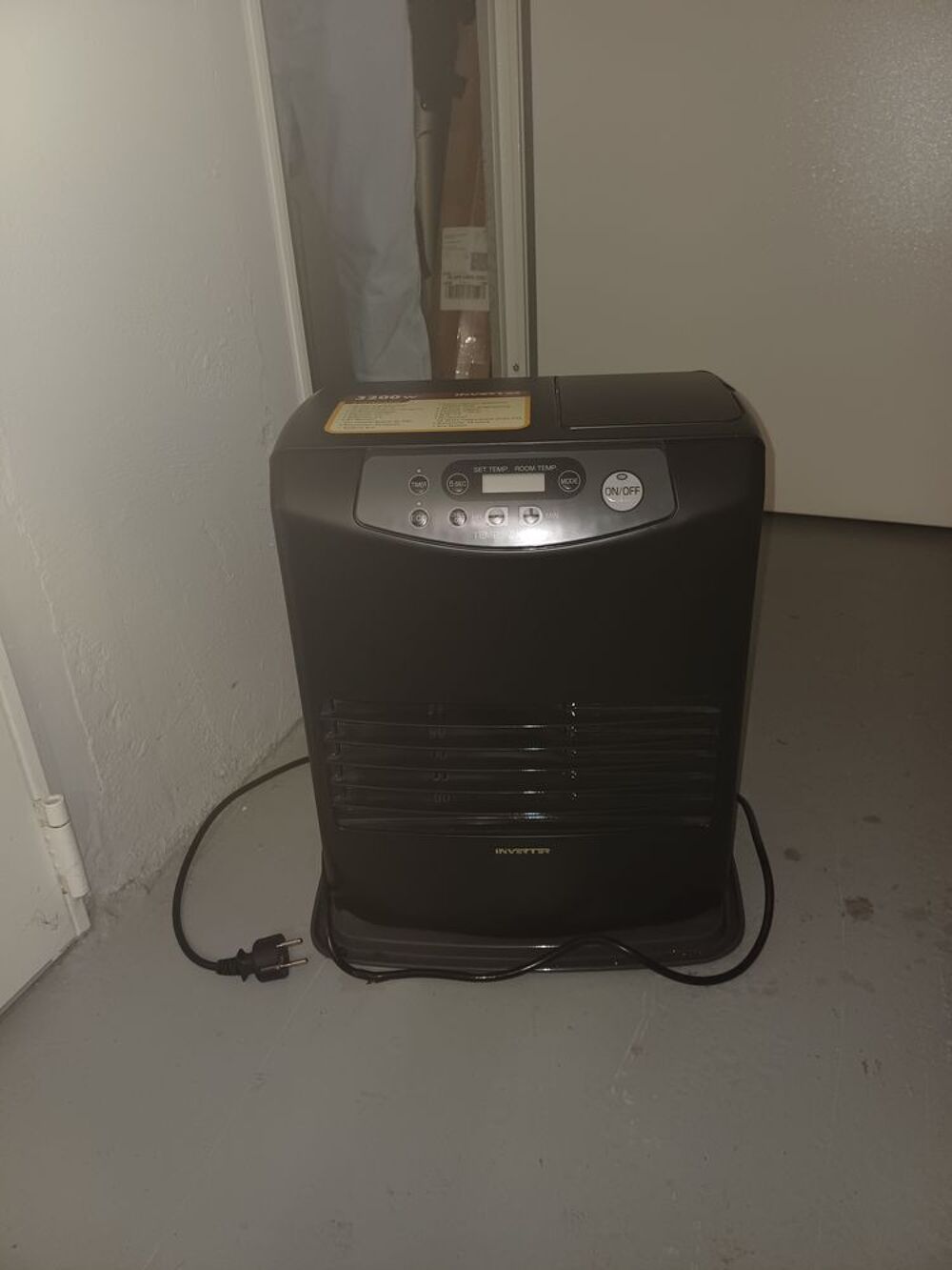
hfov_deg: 54.9
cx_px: 476
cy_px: 635
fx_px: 917
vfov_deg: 69.4
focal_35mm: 25
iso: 160
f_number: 1.8
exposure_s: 1/50
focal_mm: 4.65
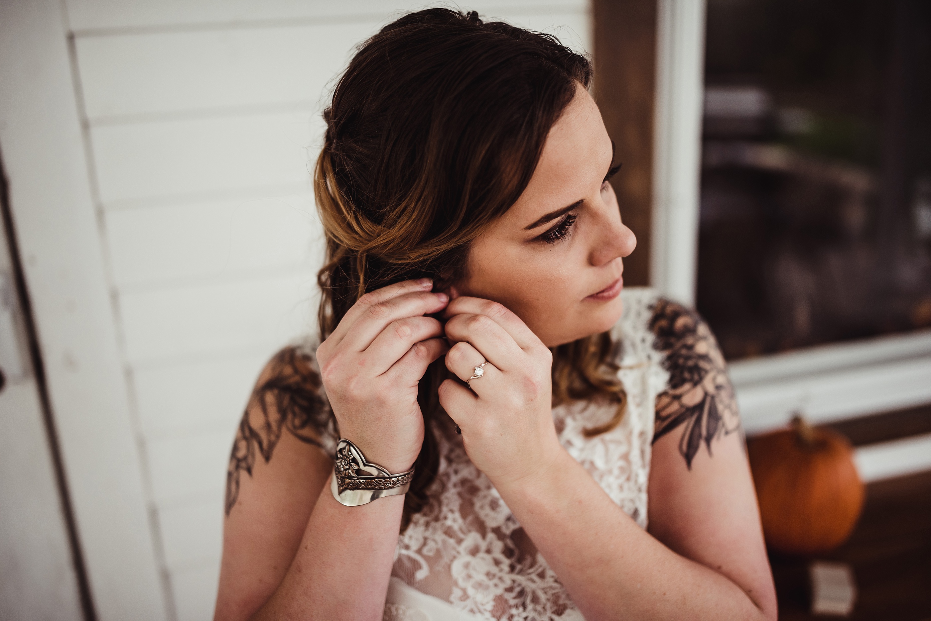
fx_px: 905
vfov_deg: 37.9
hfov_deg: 54.4
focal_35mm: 35
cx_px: 466
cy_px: 310
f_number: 1.4
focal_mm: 35
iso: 320
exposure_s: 1/500
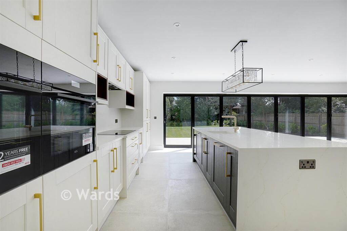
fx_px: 145
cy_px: 116
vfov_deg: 77.3
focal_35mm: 15
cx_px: 174
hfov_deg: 100.4
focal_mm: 10
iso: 800
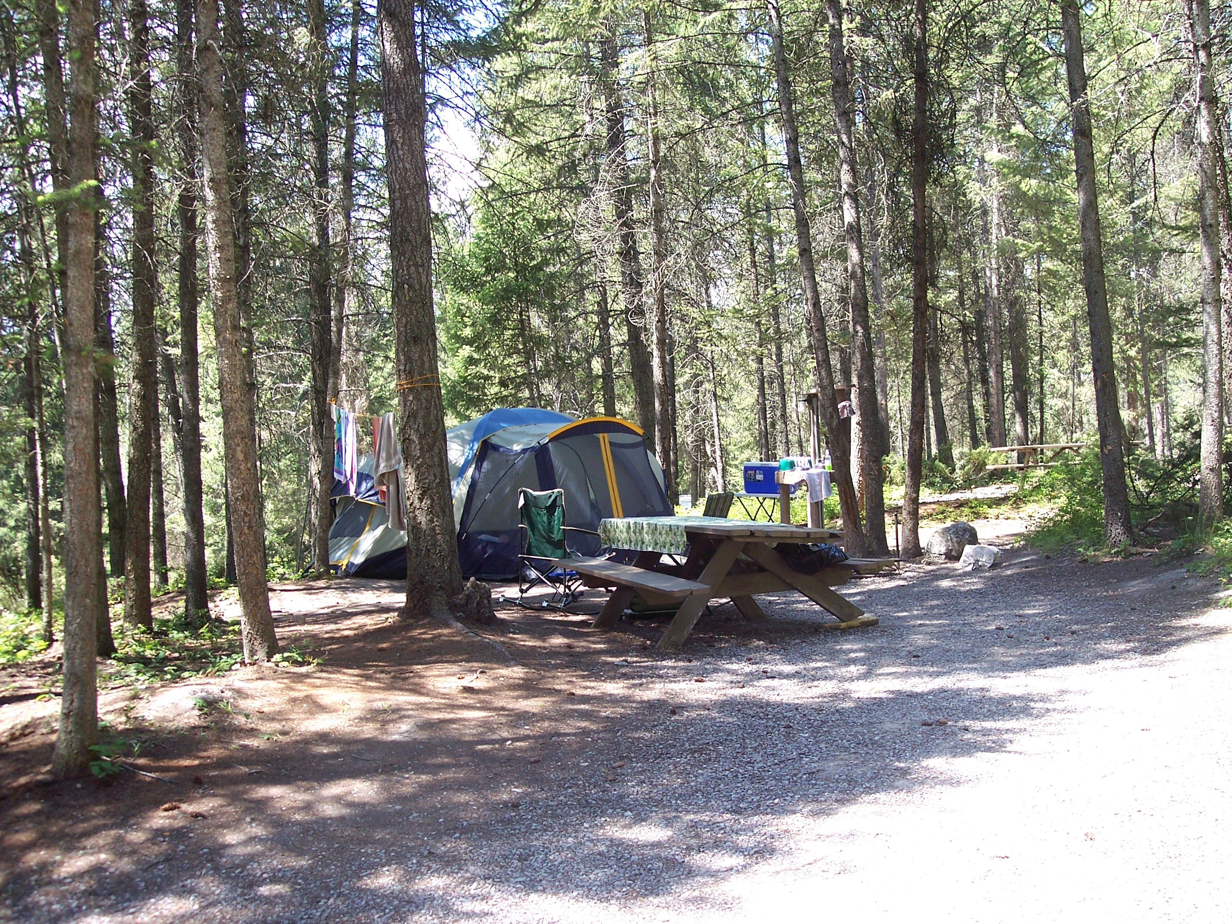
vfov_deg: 36.8
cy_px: 462
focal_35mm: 39
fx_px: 1388
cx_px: 616
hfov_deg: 47.9
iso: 100
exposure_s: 1/125
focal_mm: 8
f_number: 3.4
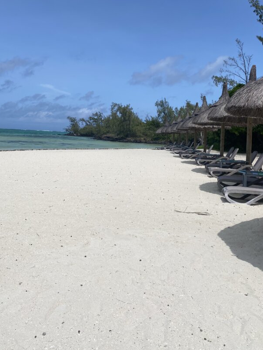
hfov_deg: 42.9
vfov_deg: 54.7
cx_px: 146
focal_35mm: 33
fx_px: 334
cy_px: 131
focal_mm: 4.25
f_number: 1.8
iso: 32
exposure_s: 1/7692
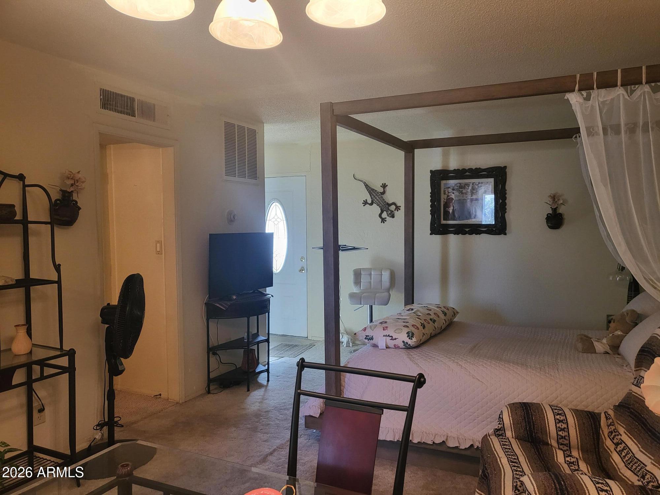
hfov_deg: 67.3
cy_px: 248
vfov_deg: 53.1
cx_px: 330
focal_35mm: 26
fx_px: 496
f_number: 1.8
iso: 200
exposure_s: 1/40
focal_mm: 4.25
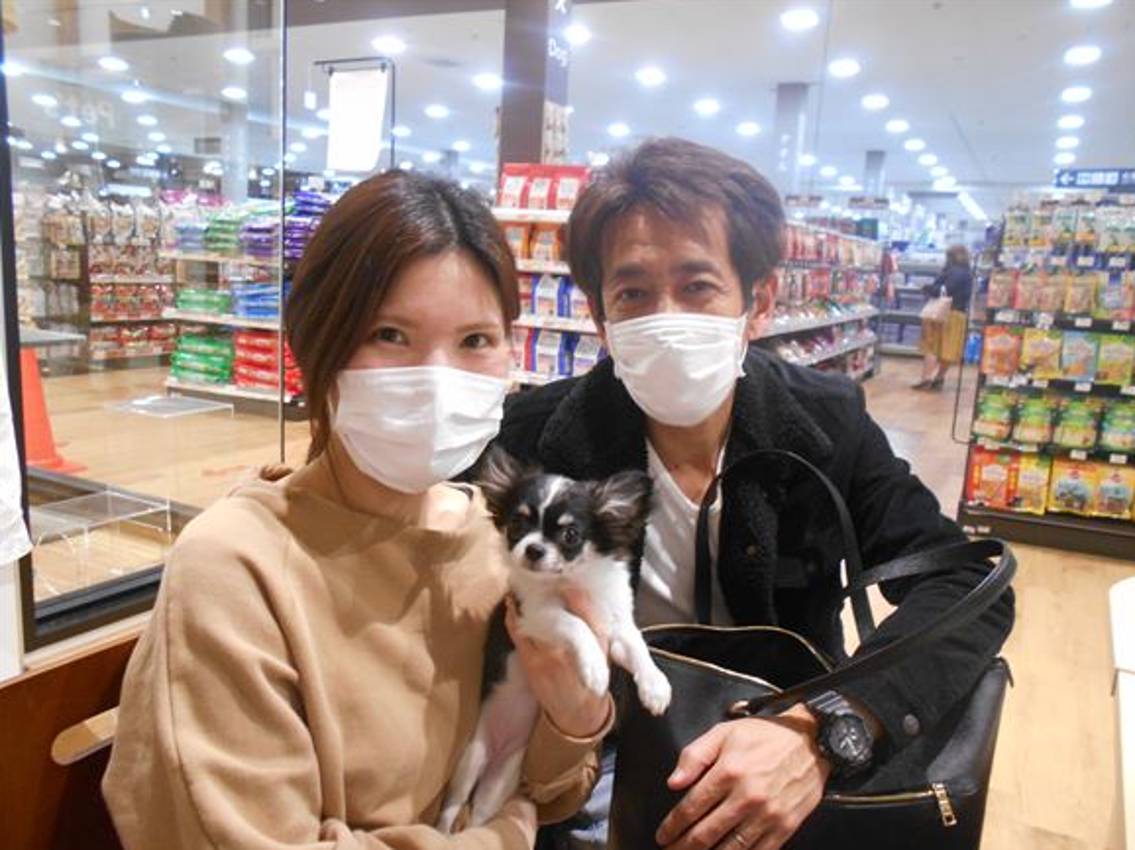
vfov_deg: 51.3
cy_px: 436
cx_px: 583
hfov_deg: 65.3
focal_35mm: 27
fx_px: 885
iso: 360
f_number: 3.2
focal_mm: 4.6
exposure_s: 1/30
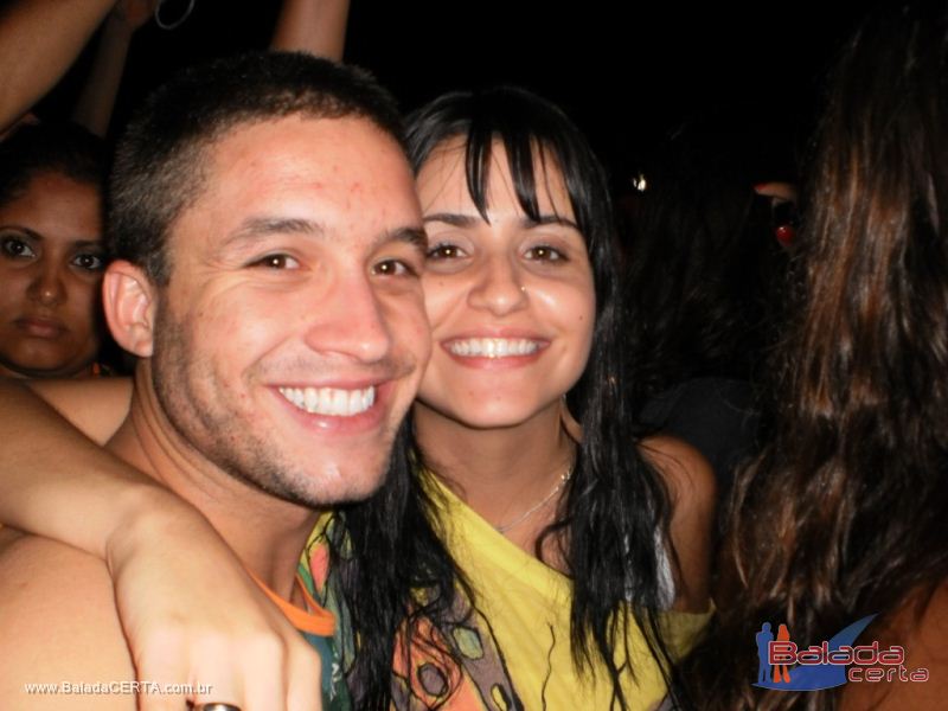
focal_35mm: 36
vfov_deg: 39.7
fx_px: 986
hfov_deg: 51.4
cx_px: 474
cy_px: 356
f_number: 3.1
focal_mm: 6.3
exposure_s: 1/30
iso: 125
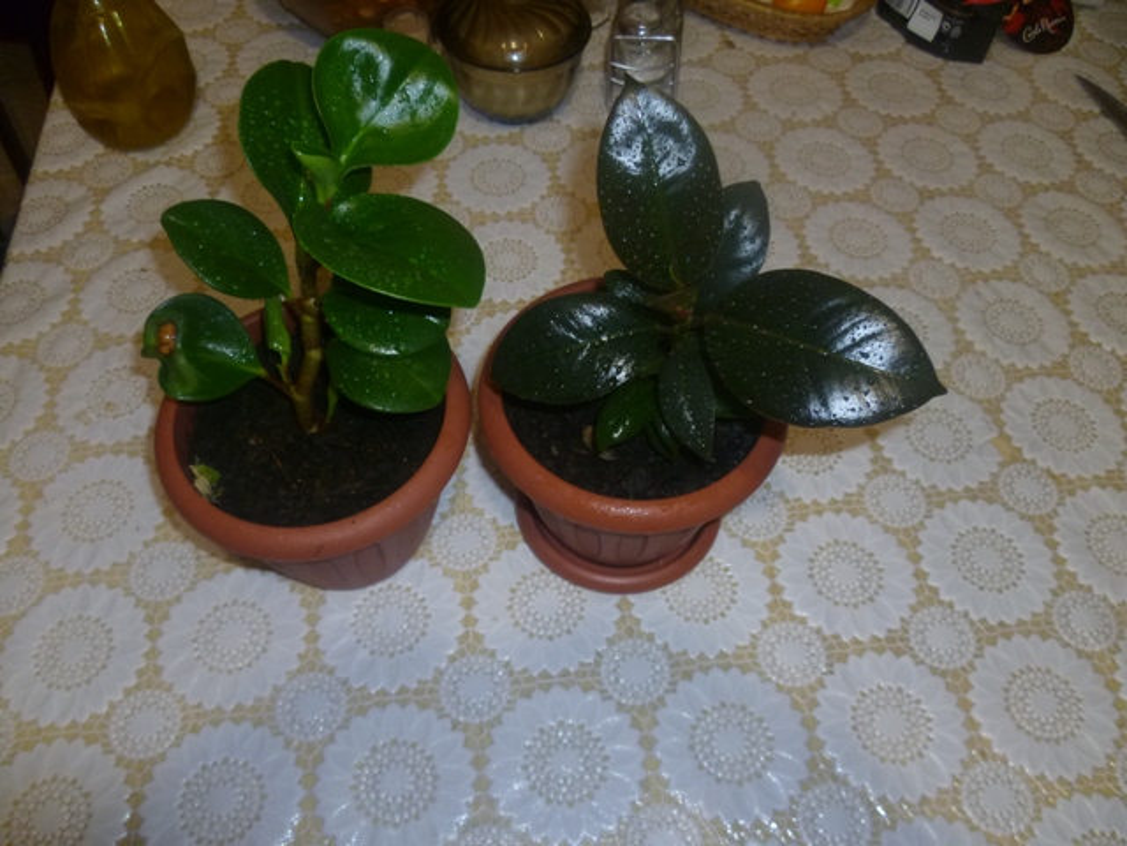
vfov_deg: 49.7
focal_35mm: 28
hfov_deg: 63.4
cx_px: 564
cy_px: 423
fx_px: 912
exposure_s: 1/30
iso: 200
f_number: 2.8
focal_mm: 5
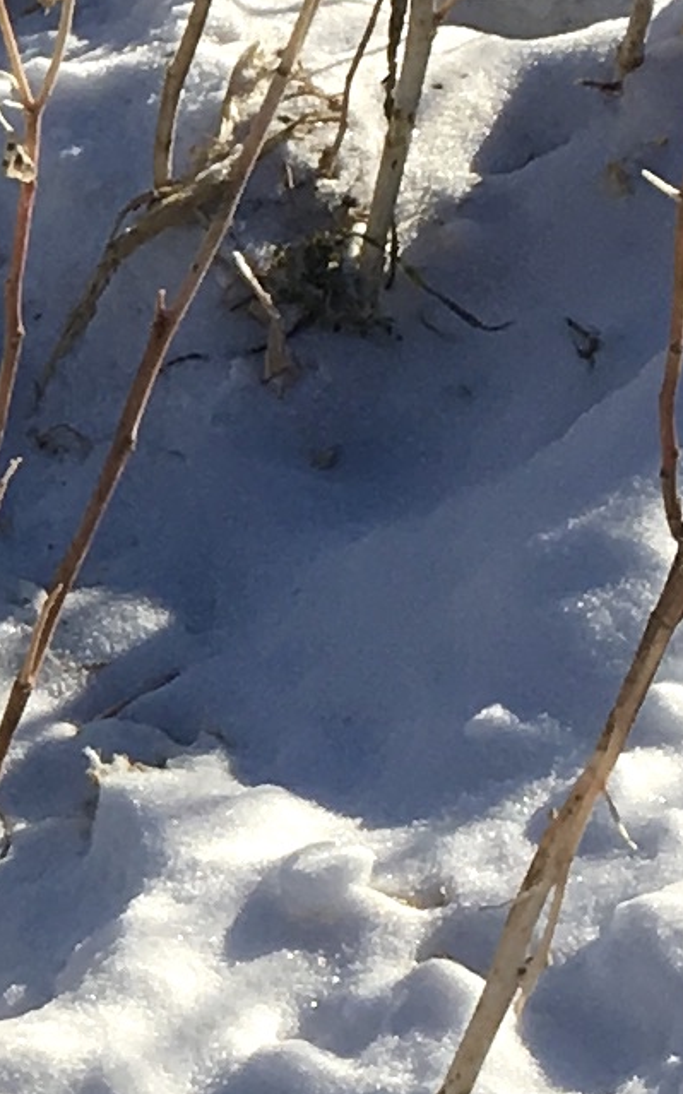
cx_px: -1366
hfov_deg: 6.2
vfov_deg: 10.8
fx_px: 5782
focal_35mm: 194
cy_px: 363
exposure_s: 1/2481
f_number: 2.2
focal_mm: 4.15
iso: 25
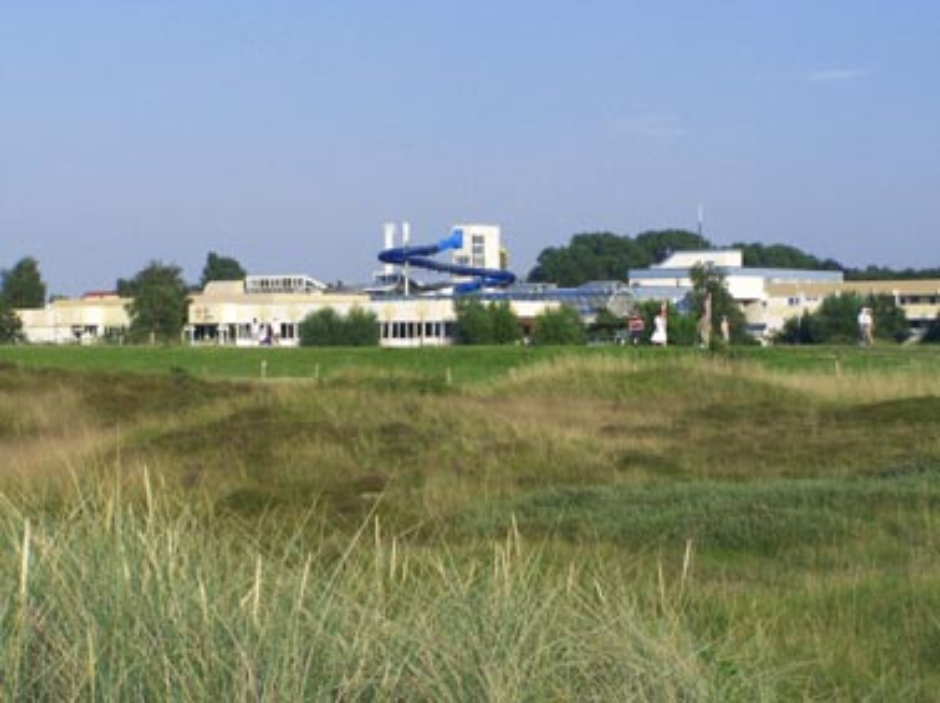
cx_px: 470
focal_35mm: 82
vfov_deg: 18.0
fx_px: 2225
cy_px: 352
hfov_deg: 23.9
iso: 64
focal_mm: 13.7
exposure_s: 1/320
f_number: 4.5
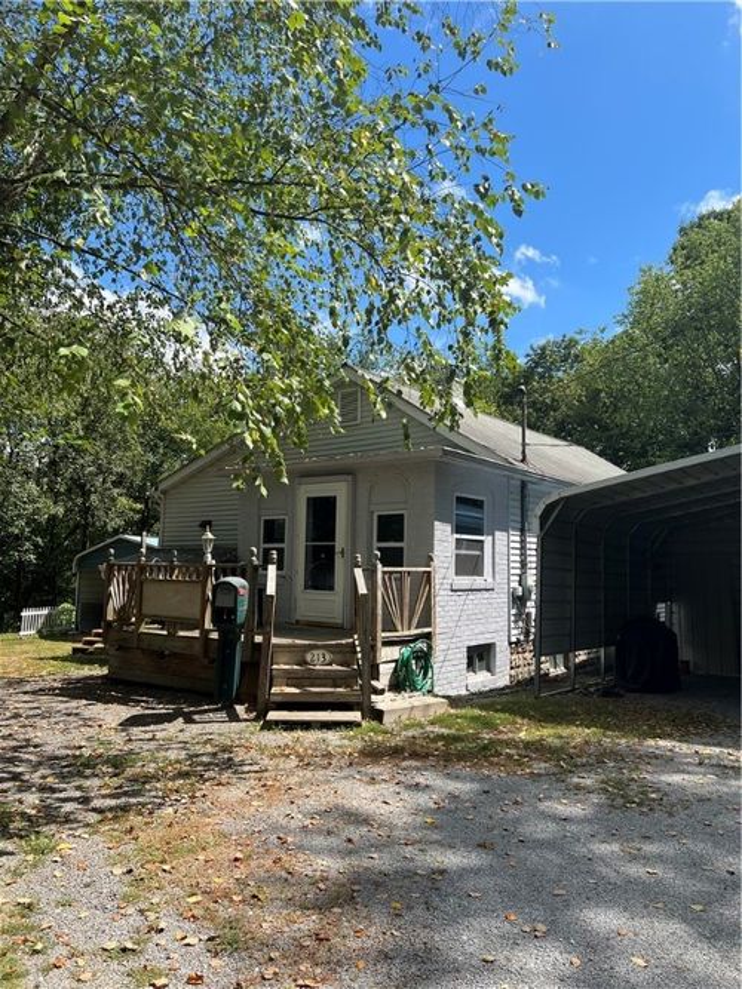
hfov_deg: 53.0
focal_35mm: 26
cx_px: 371
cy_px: 494
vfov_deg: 67.3
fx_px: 743
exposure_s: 1/2632
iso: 50
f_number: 1.5
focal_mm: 5.7
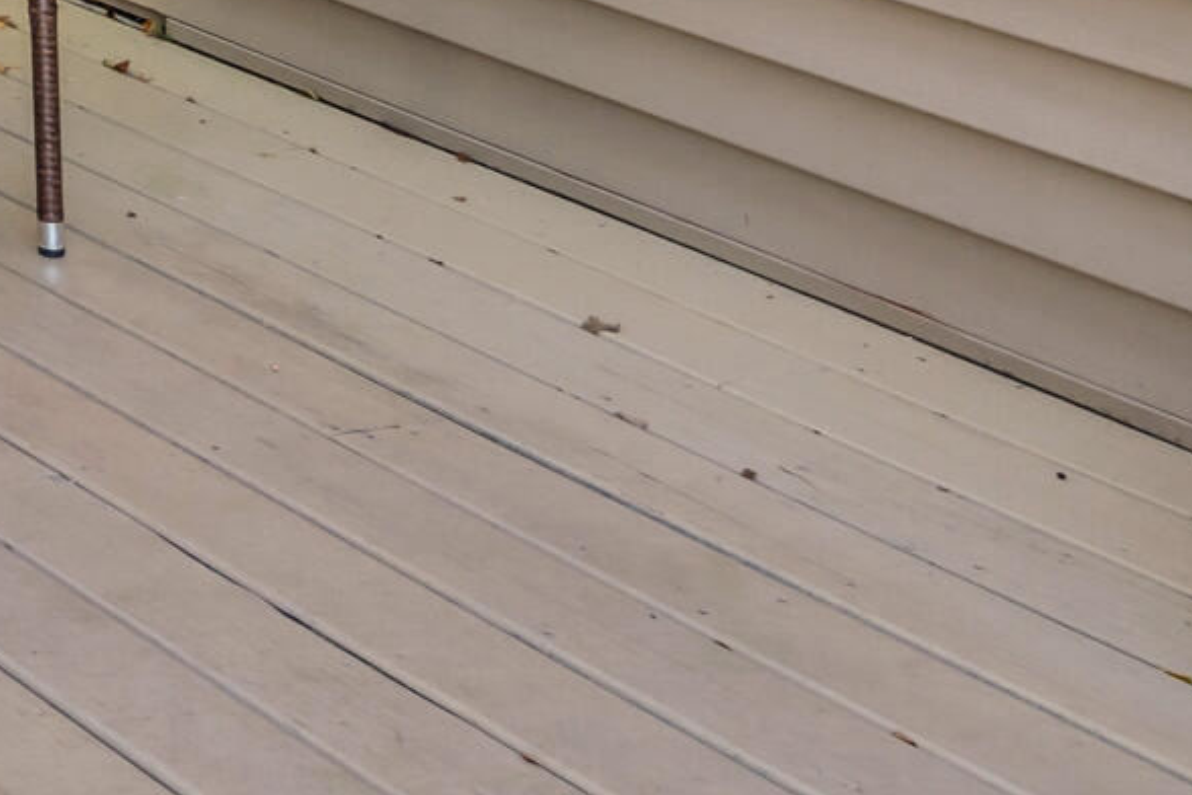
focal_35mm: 102
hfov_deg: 15.9
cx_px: -1172
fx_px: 3377
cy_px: -939
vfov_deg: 11.6
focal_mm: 20
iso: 200
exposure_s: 1/4
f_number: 16
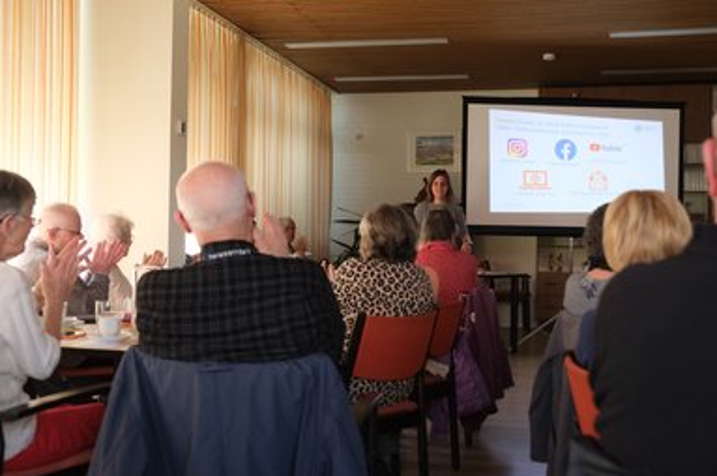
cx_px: 358
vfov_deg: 29.1
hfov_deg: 42.8
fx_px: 915
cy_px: 236
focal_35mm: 46
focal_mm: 29.3
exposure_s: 1/160
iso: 2000
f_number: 4.3
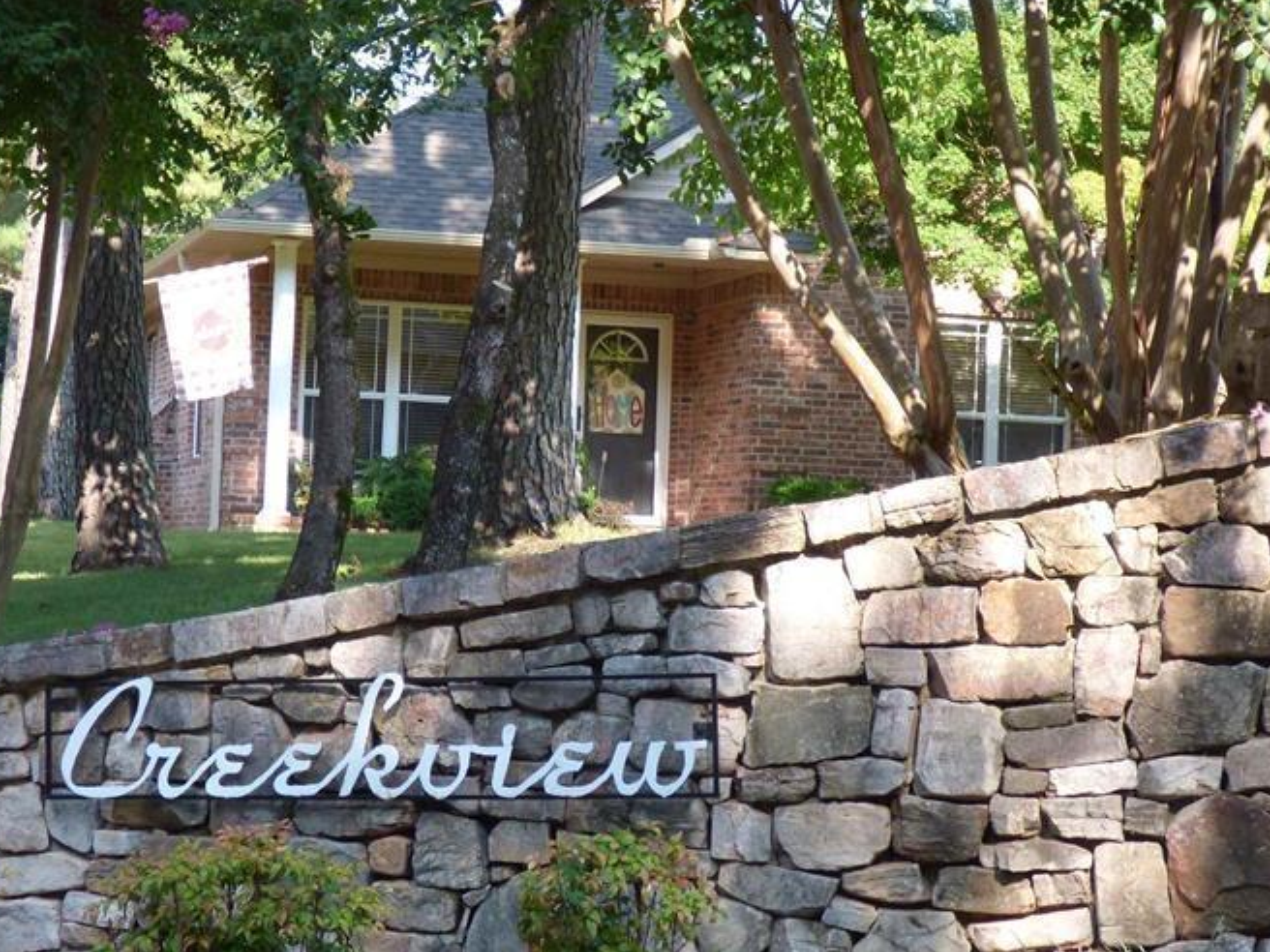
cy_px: 428
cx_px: 594
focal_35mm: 78
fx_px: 2862
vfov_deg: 18.9
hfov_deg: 25.0
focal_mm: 8.68
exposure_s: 1/125
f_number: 3.8
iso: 100
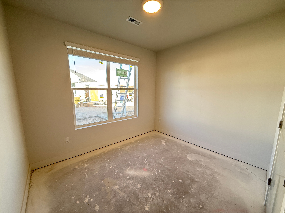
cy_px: 106
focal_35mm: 14
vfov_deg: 85.7
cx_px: 142
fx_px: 115
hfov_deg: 102.1
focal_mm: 2.22
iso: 125
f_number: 2.2
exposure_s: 1/120
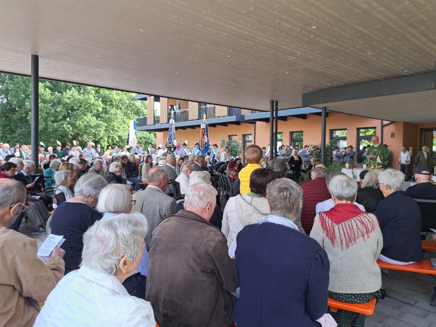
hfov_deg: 71.6
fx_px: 302
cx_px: 218
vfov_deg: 56.8
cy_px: 164
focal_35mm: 24
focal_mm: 5.23
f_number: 1.8
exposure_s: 1/100
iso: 50
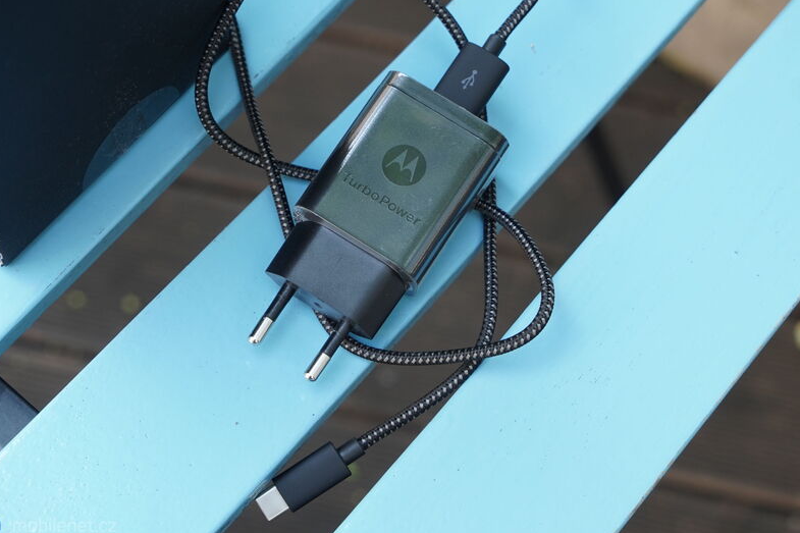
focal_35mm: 58
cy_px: 271
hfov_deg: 34.5
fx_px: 1289
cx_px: 382
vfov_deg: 23.4
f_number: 6.3
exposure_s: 1/200
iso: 640
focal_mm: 55
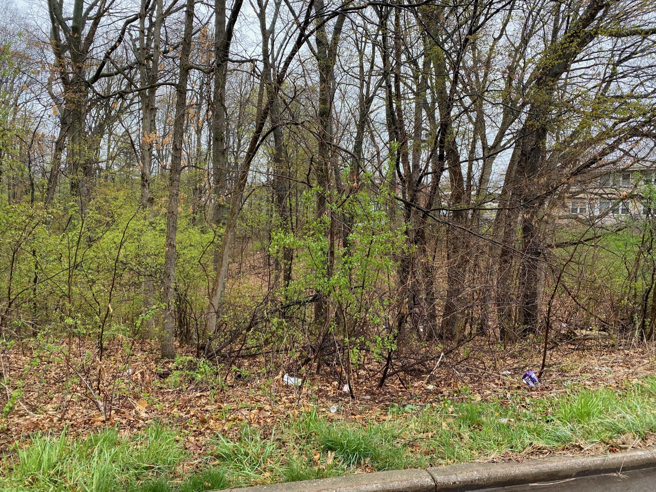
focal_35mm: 26
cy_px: 246
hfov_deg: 67.3
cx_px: 328
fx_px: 493
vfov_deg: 53.0
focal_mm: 4.25
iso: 32
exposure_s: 1/235
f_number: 1.8
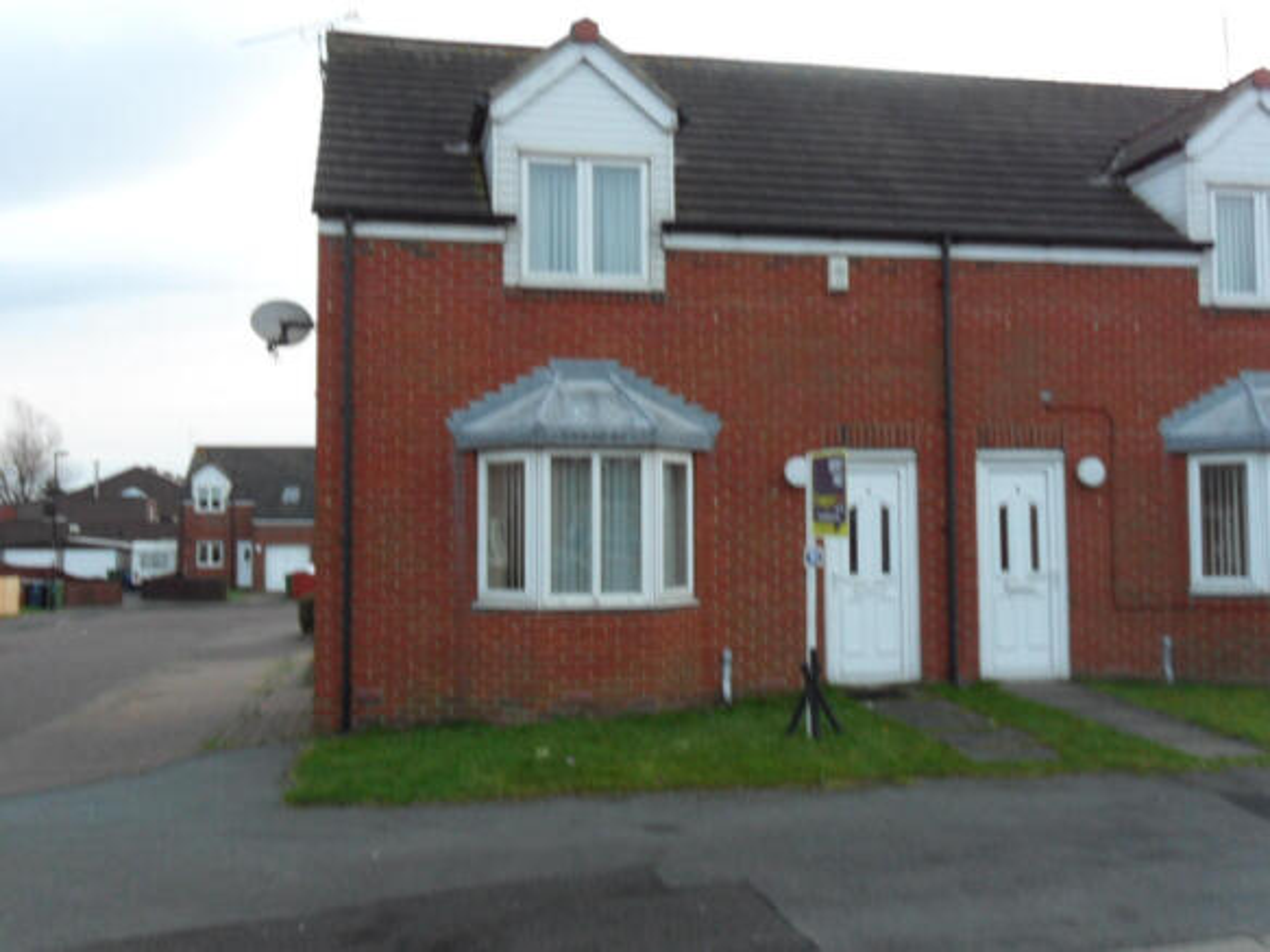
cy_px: 476
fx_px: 1357
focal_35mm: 37
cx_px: 635
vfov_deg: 38.7
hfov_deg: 50.1
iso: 240
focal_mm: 6.6
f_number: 4
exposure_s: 1/45
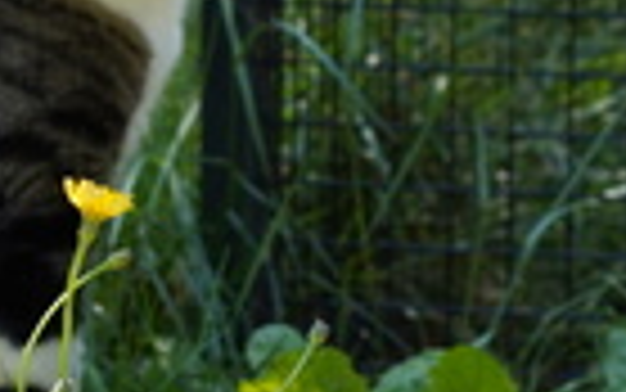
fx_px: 12994
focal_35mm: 761
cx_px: 122
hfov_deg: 2.8
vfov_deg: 1.7
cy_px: 133
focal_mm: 225.7
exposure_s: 1/80
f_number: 11
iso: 400
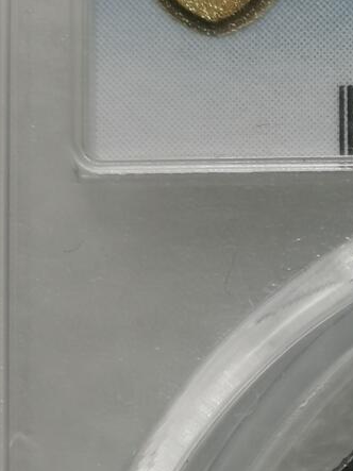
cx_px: 643
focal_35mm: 187
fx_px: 2544
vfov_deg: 10.5
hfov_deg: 7.7
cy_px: 461
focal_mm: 5.56
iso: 50
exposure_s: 1/127
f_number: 1.6
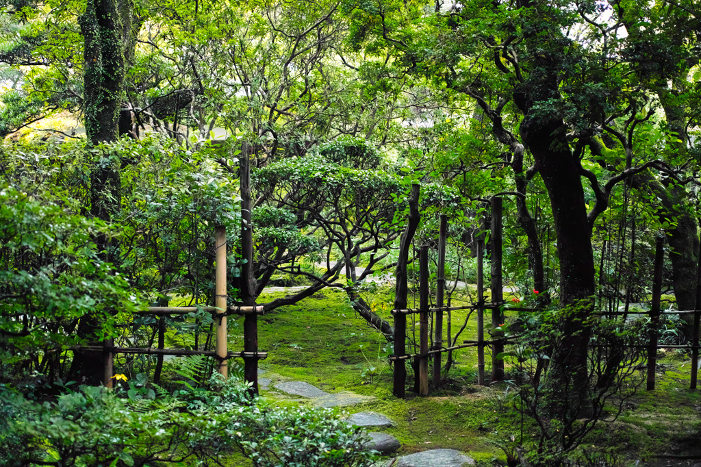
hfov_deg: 43.6
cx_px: 350
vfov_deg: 29.8
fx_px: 876
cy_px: 234
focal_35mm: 45
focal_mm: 30
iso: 800
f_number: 2.8
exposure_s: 1/25
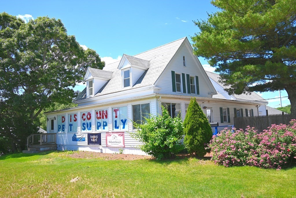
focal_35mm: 30
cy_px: 99
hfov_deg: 61.9
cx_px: 148
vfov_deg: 43.6
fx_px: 247
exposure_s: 1/320
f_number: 5.6
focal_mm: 20
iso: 100
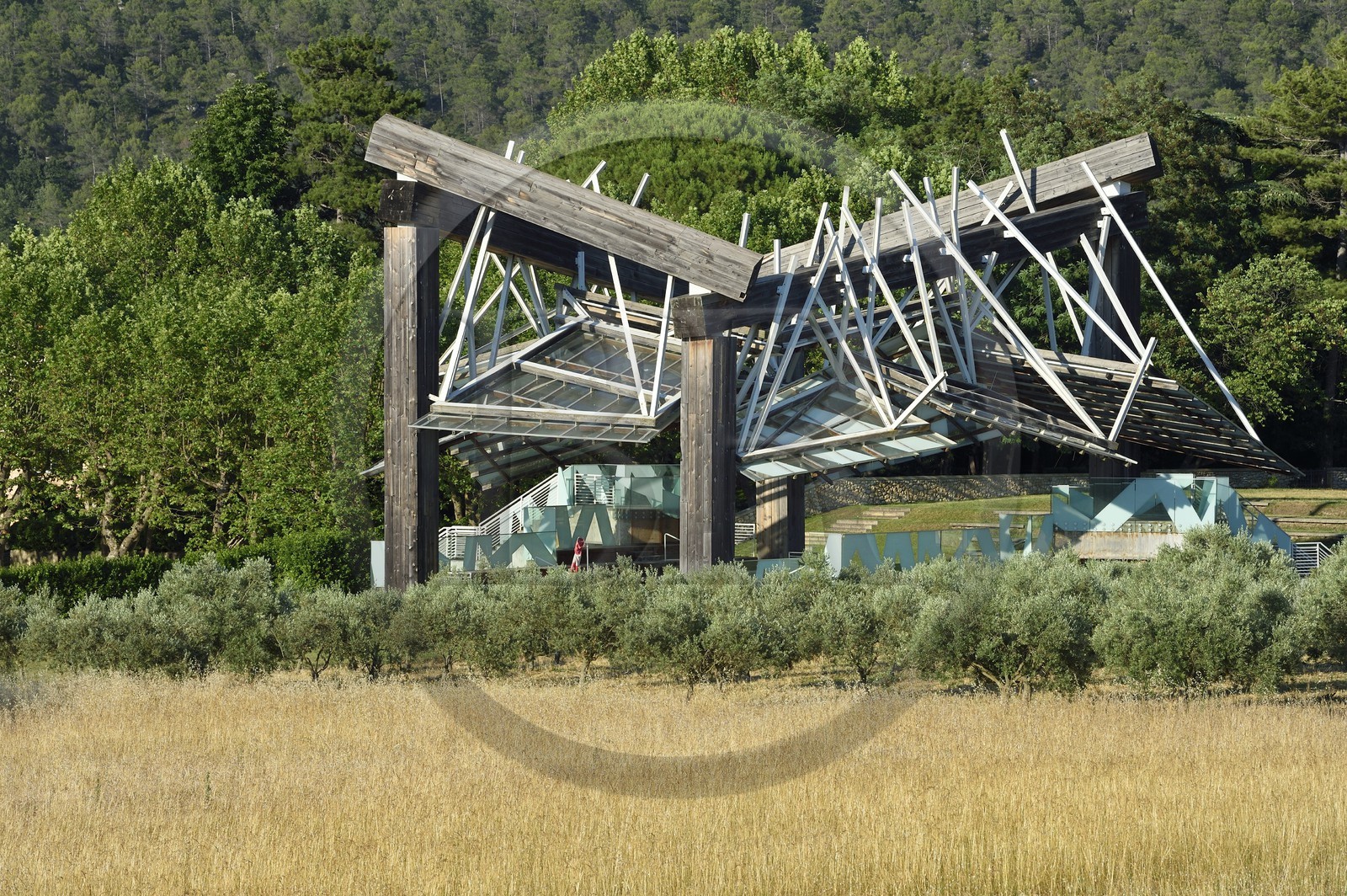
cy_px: 448
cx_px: 674
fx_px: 6355
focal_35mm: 170
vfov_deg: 8.1
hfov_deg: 12.1
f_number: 11
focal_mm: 170
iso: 200
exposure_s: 1/250
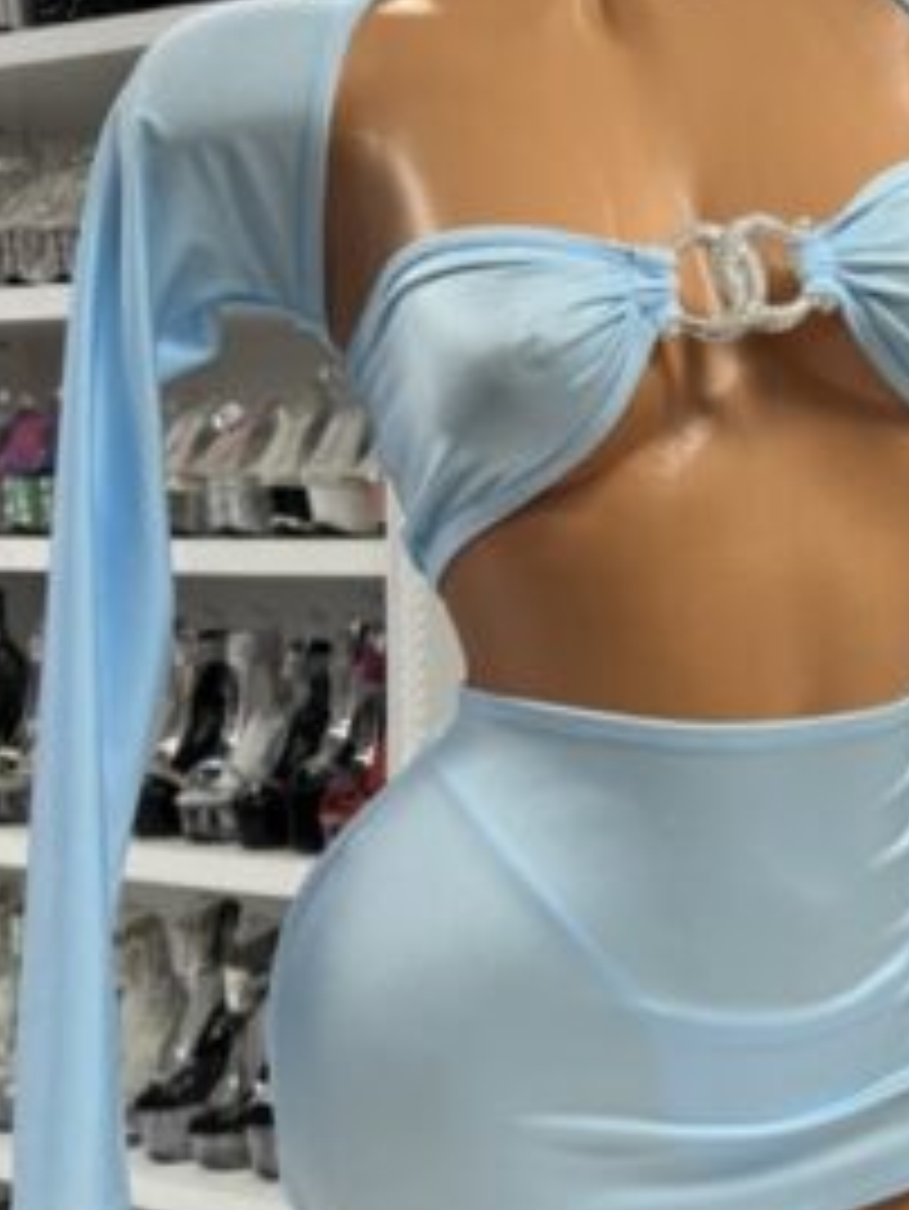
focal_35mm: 58
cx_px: 716
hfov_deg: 24.9
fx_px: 2029
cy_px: 540
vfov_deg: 33.2
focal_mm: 5.7
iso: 100
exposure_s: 1/60
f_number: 1.5
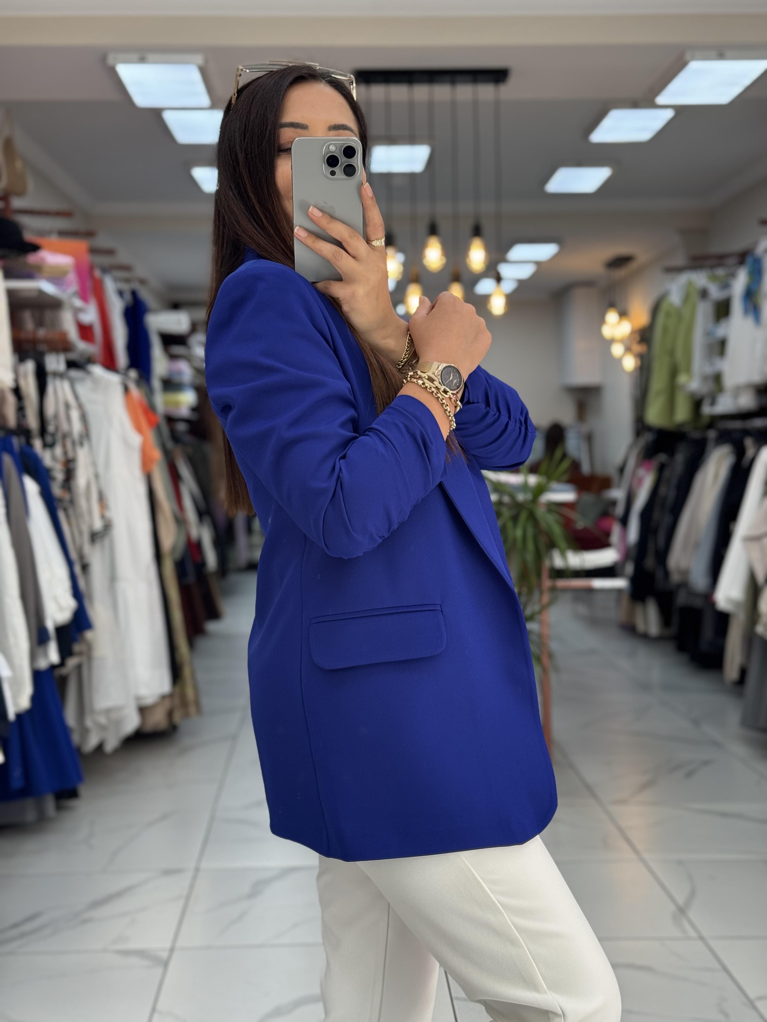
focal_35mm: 48
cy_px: 511
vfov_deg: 39.7
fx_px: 1418
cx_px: 384
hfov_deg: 30.3
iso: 64
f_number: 1.78
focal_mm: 6.76
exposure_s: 1/100
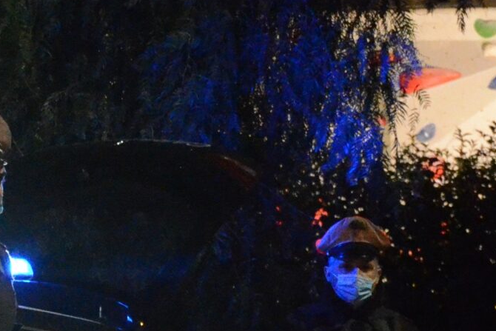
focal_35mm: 429
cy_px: 407
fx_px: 5910
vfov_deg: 3.2
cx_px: -124
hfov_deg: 4.8
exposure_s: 1/60
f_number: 5.3
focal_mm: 75
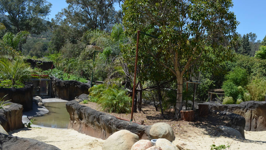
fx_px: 240
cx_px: 155
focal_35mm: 34
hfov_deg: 57.7
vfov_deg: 34.5
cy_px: 92
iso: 125
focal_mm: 18
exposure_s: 1/250
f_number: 8
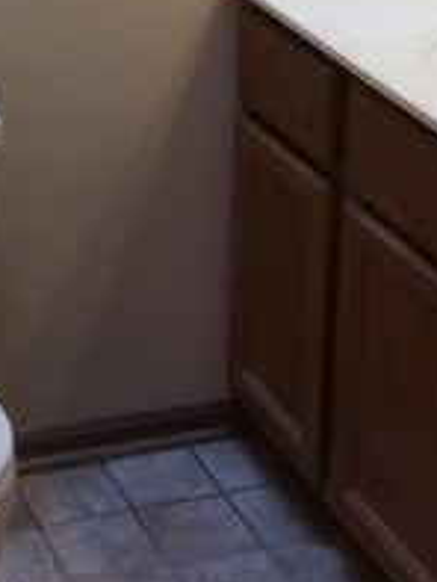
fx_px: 1900
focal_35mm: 113
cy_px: -207
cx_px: 77
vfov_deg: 16.3
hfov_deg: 13.0
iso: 40
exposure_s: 1/30
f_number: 2.2
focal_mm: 4.15
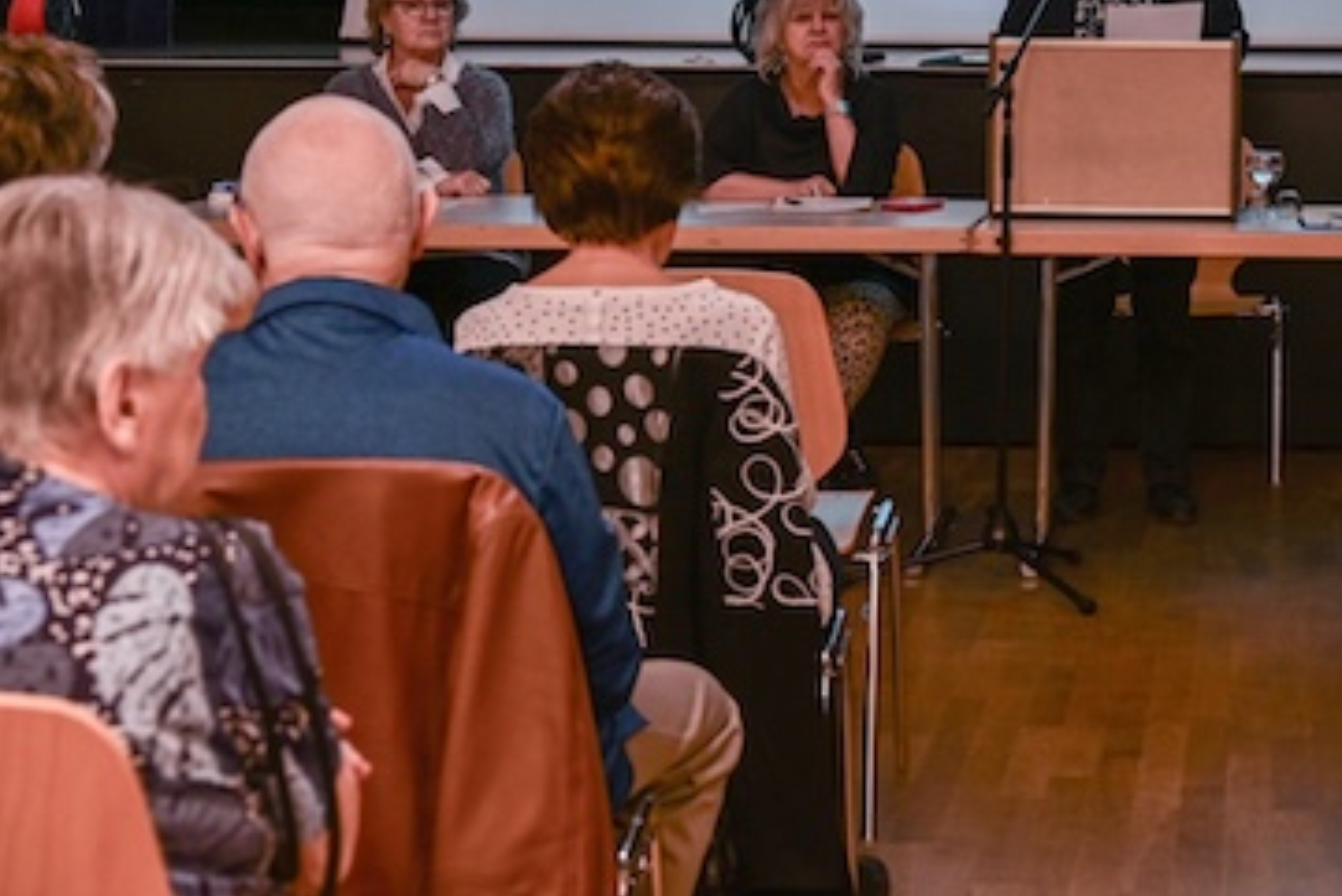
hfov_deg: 23.4
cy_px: 121
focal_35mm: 85
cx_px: 1167
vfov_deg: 15.9
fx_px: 3170
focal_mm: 48
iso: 800
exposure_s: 1/50
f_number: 5.3
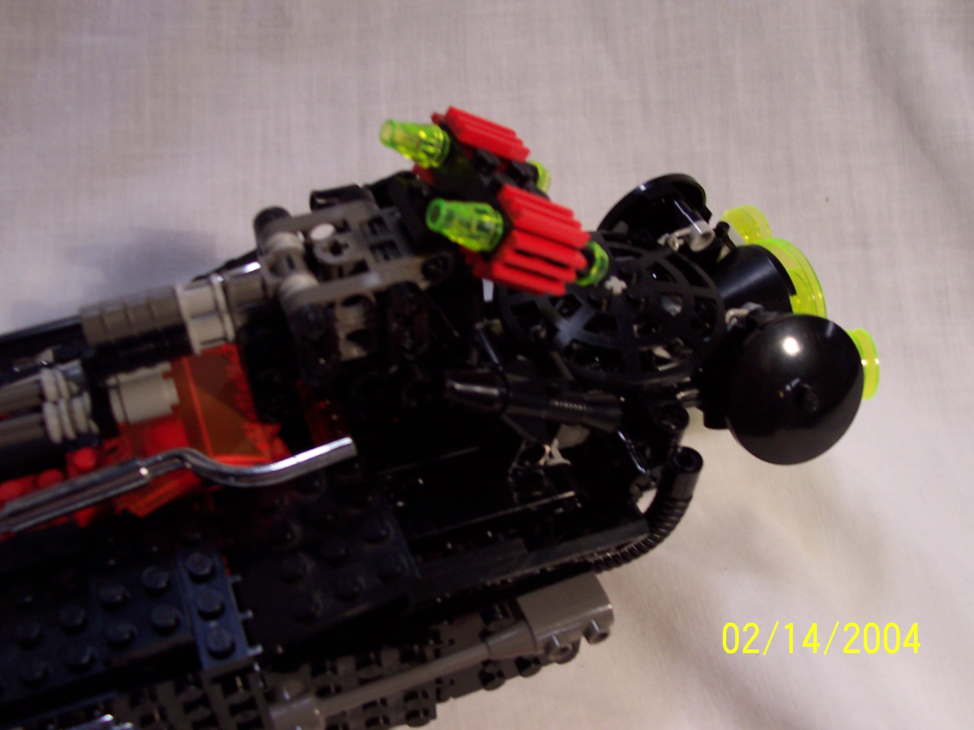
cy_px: 365
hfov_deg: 50.1
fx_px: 1041
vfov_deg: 38.7
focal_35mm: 37
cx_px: 487
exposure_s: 1/30
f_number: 2.8
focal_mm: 5.6
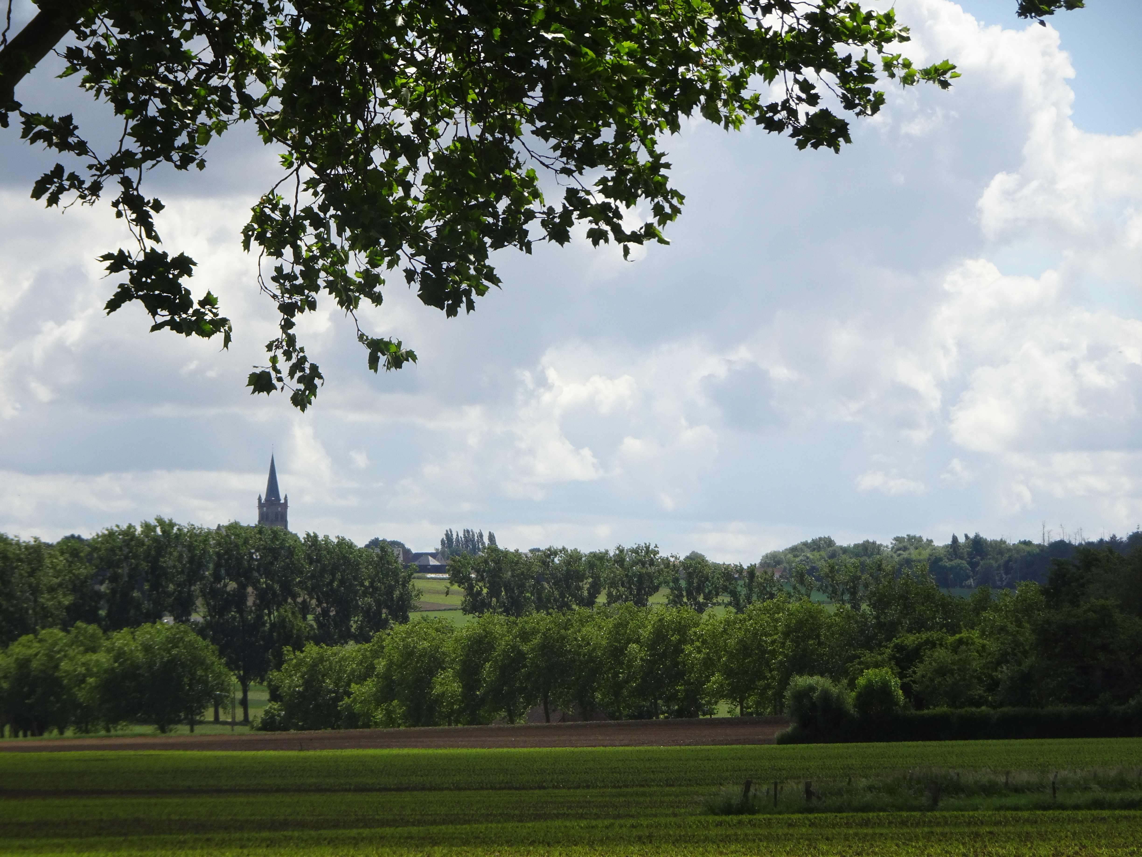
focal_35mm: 189
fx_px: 6235
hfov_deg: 10.5
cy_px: 428
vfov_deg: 7.9
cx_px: 571
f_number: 5.6
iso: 80
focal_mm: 32.24
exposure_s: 1/400
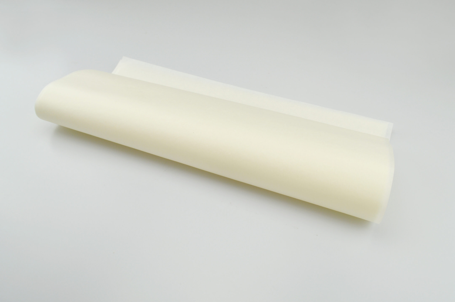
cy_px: 151
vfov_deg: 47.8
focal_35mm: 27
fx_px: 341
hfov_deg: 67.4
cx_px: 228
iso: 100
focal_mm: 18
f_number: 6.3
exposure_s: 1/160
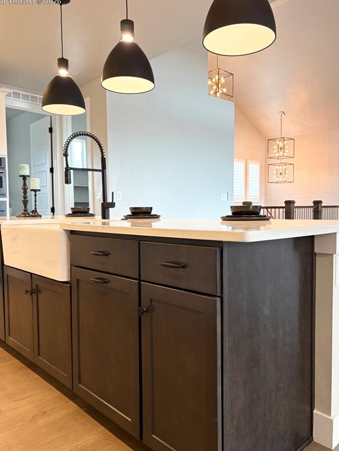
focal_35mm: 28
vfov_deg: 63.4
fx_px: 366
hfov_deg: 49.8
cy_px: 227
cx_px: 174
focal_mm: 5.96
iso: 160
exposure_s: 1/120
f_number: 1.6
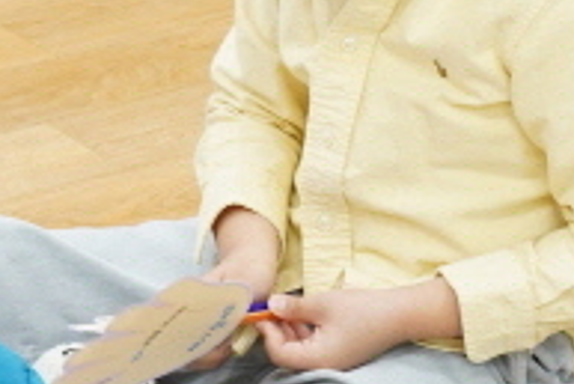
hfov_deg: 7.6
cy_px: 121
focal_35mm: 269
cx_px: 161
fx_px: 4292
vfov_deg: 5.1
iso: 2500
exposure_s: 1/60
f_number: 5.6
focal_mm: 40
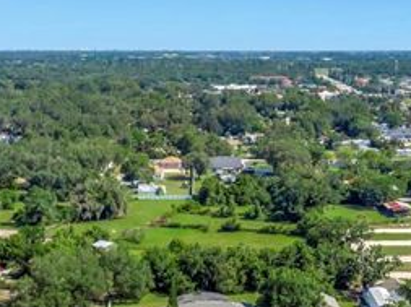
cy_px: 241
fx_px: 794
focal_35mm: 67
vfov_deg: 21.6
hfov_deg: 28.9
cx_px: 244
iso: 100
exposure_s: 1/240
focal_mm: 4.5
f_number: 2.8
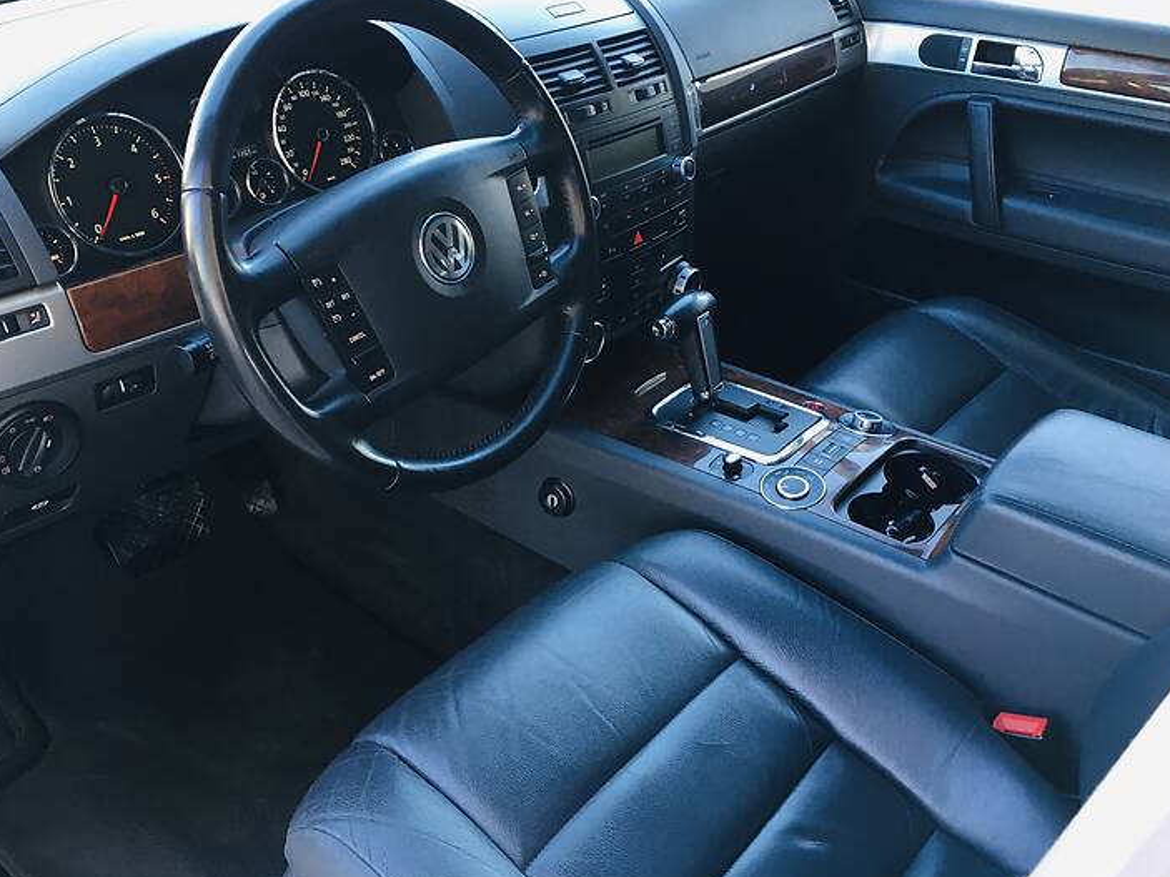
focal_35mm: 33
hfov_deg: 55.3
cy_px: 388
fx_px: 1115
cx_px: 548
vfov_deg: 42.9
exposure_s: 1/33
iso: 32
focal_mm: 4.2
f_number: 2.2
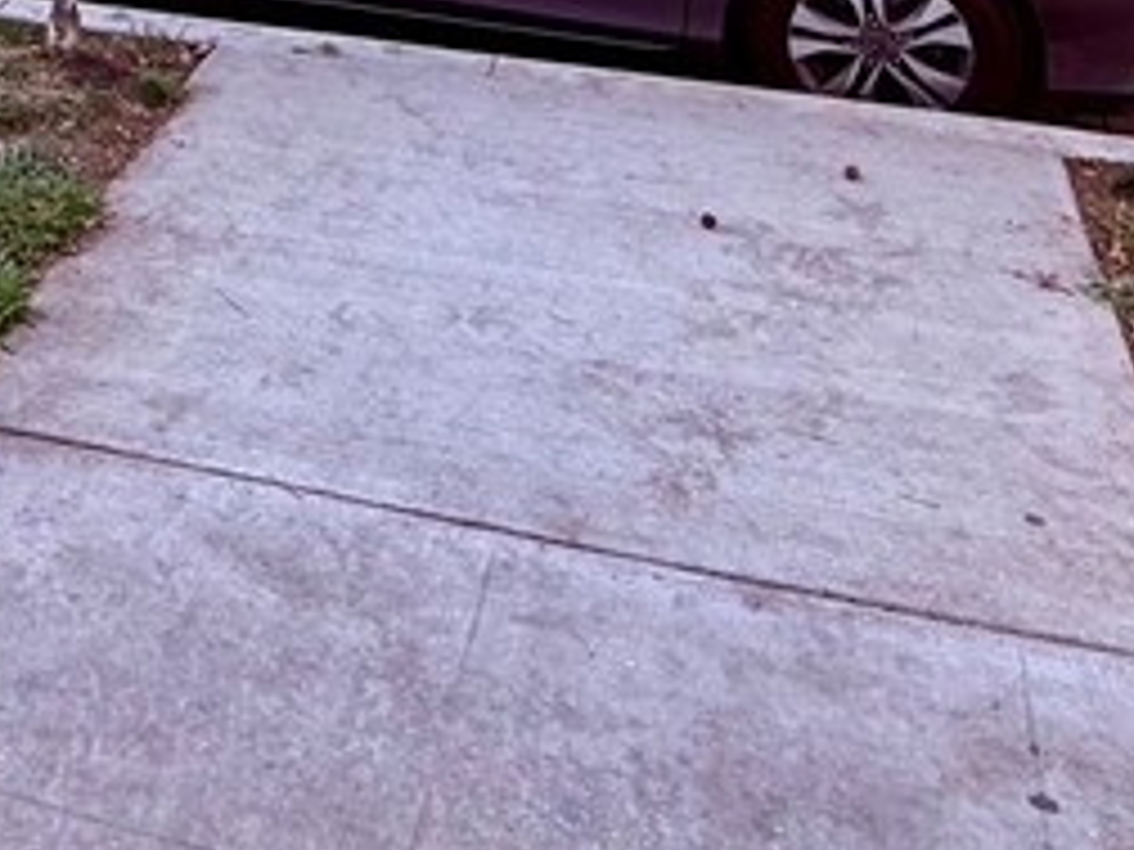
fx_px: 1867
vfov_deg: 21.4
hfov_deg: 31.9
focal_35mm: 57
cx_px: 76
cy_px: -441
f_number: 2.2
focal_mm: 2.22
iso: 64
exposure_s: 1/383
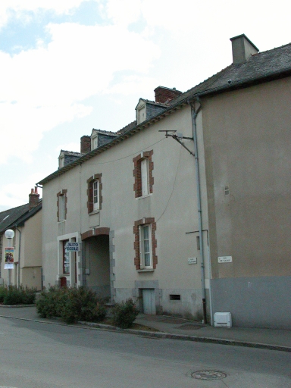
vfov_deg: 47.9
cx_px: 146
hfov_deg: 36.8
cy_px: 194
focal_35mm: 39
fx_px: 437
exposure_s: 1/3067
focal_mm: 10
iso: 800
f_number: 7.2
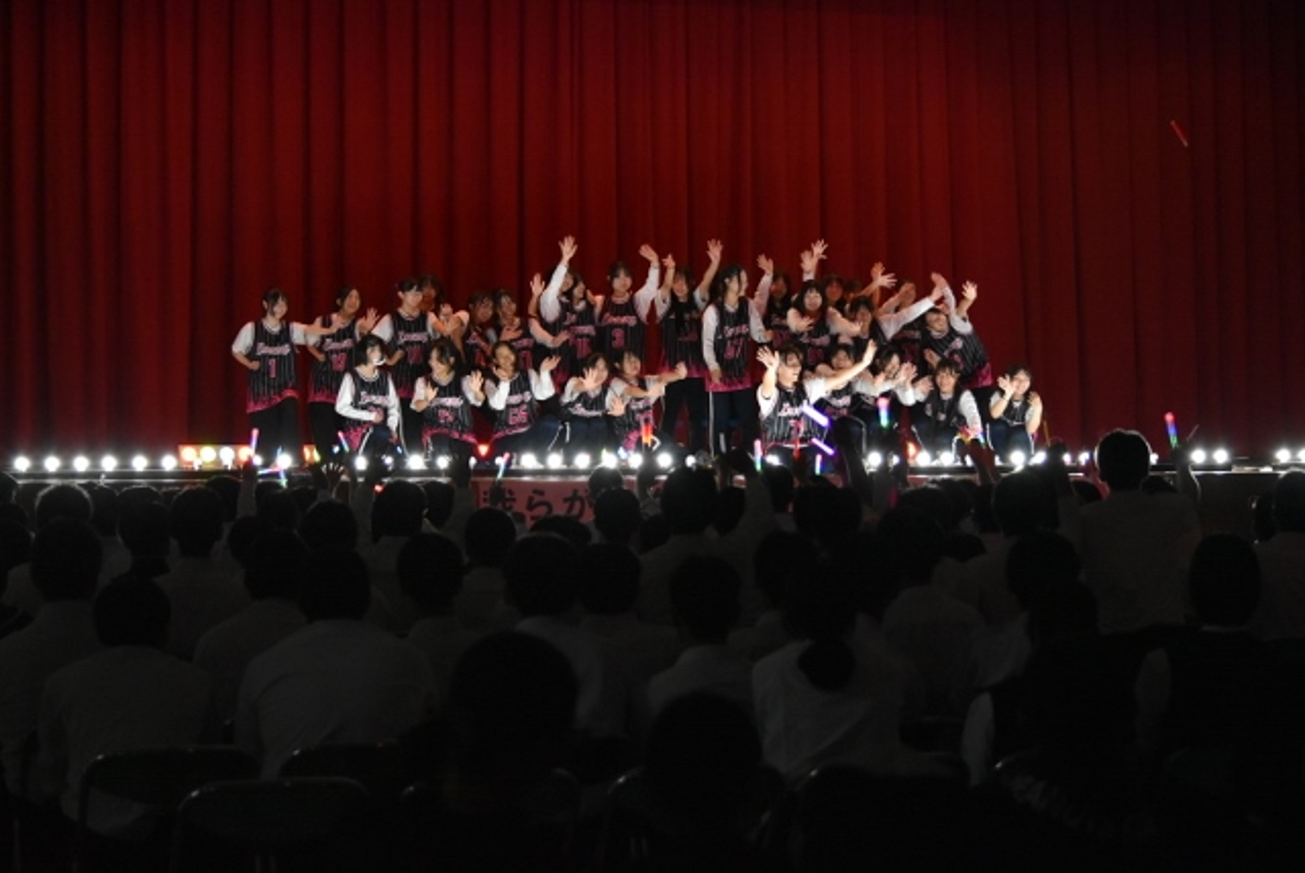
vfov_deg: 14.7
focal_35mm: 93
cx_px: 652
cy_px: 436
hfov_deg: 21.9
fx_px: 3374
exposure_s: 1/200
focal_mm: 62
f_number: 4.5
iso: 3200
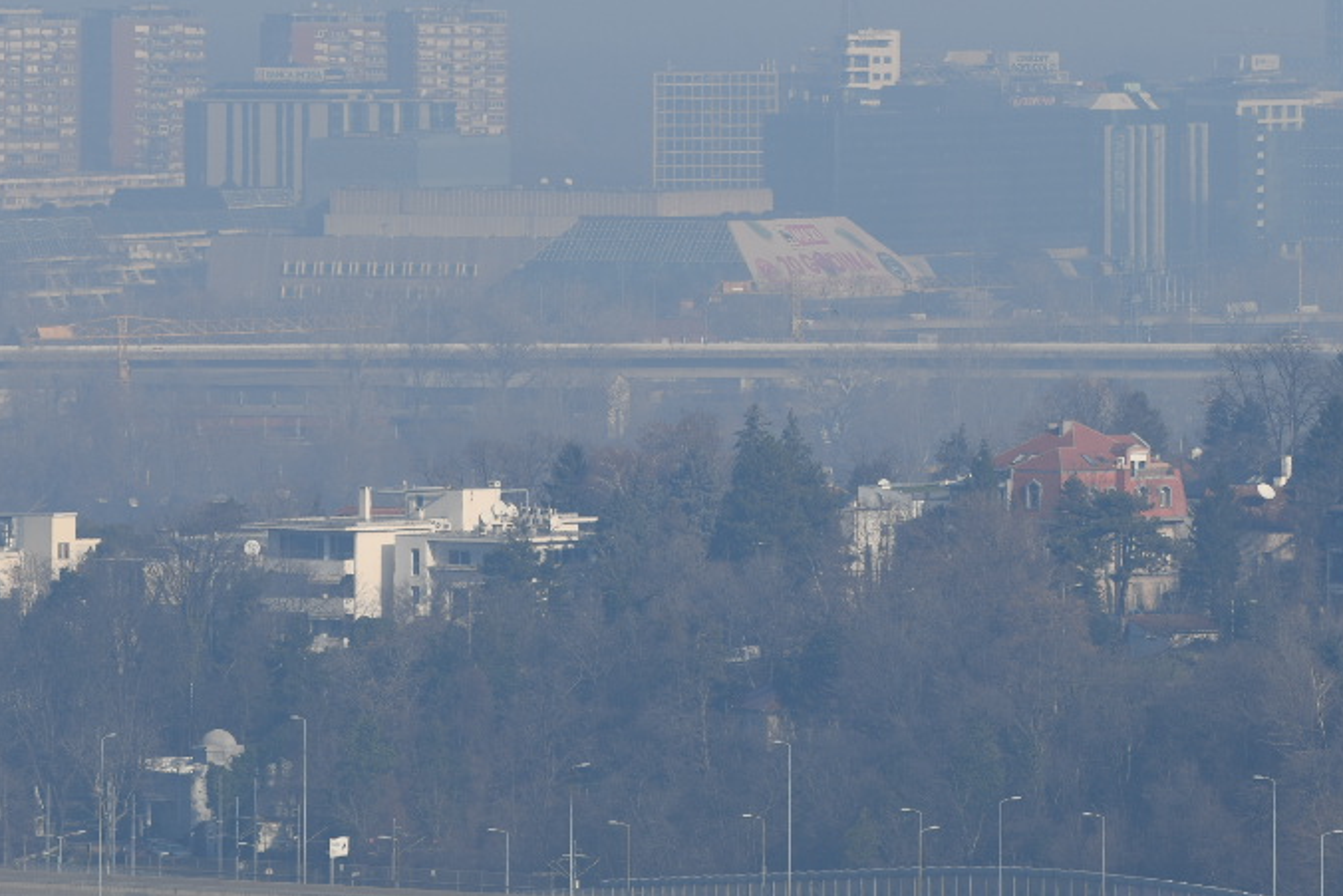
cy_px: 97
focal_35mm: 479
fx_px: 17872
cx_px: 874
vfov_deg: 2.9
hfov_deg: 4.3
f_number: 5.6
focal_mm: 200
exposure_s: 1/500
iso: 100
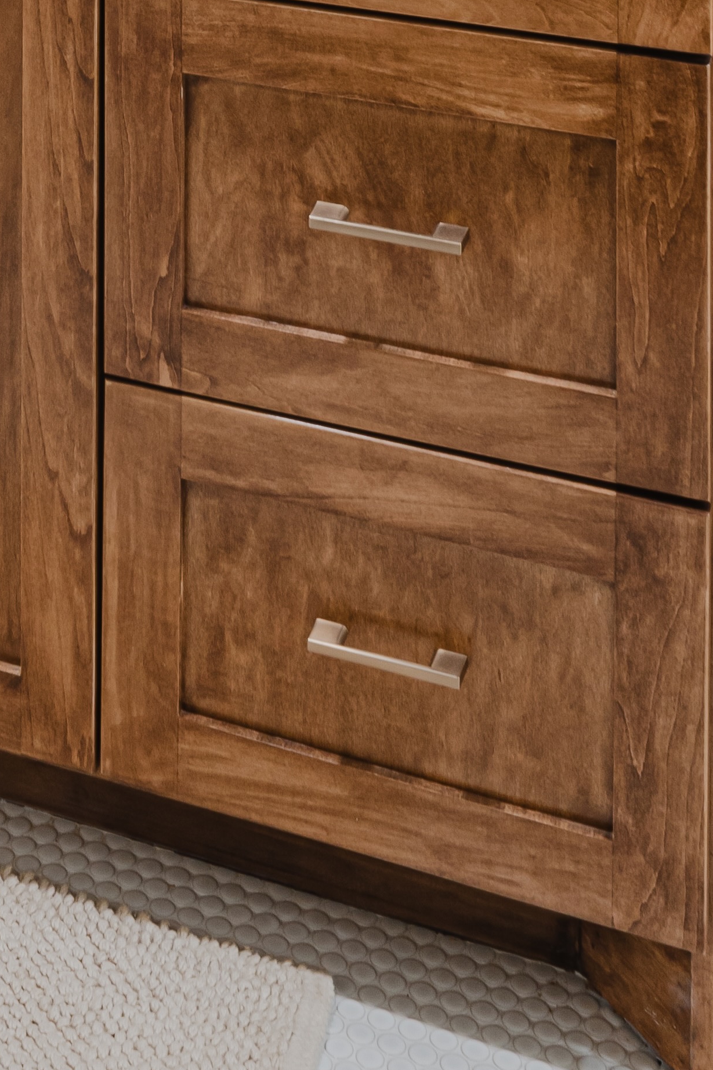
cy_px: -718
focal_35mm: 76
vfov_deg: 20.7
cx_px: -89
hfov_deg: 17.3
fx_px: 2258
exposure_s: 1/160
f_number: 8
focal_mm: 20
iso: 200
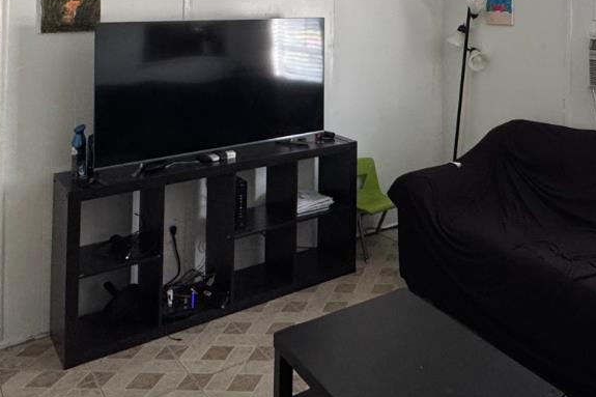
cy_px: -13
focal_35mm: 38
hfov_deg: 47.5
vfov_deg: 31.9
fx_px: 629
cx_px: 488
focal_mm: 2.22
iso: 320
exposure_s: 1/99
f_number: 2.2
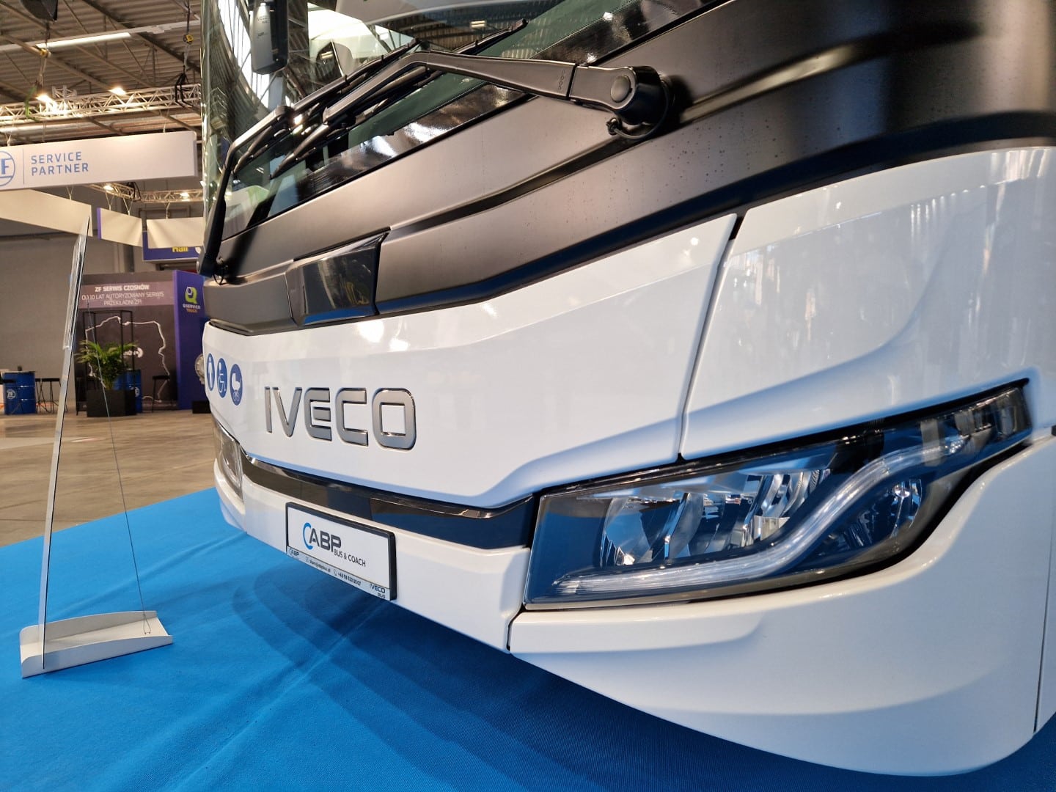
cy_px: 396
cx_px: 528
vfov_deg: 58.9
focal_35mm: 23
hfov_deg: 73.9
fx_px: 702
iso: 64
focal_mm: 5.4
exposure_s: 1/100
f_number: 1.8
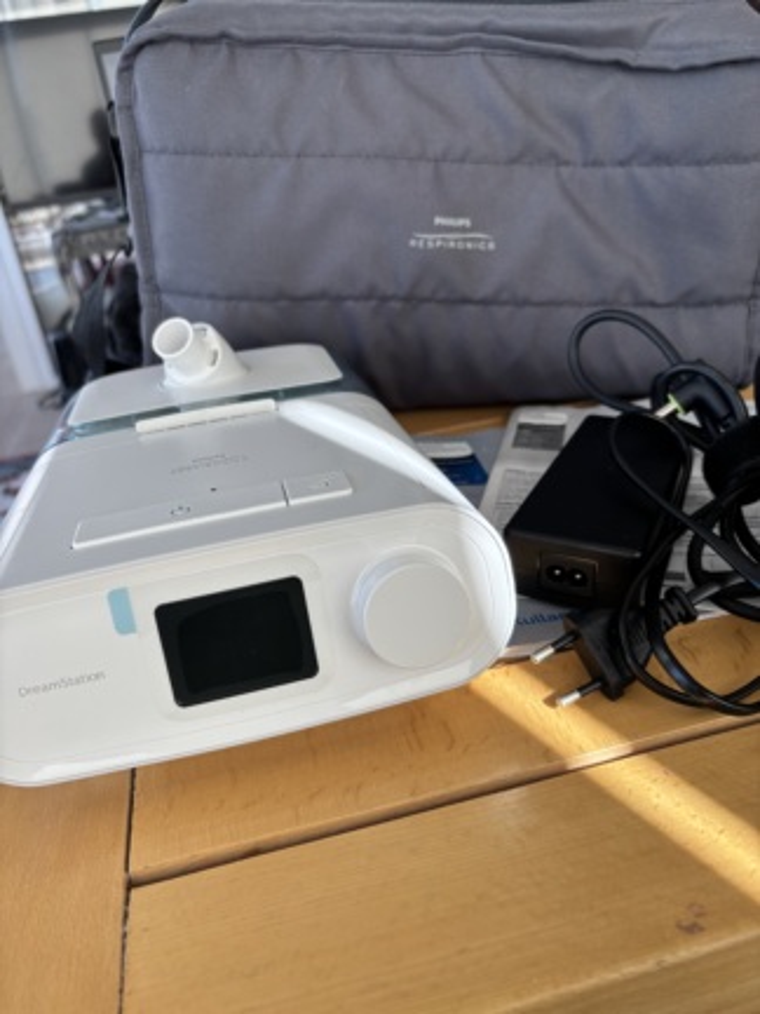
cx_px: 380
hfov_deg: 53.1
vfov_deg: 67.3
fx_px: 761
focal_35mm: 26
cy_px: 507
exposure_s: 1/394
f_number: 1.6
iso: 50
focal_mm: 5.96
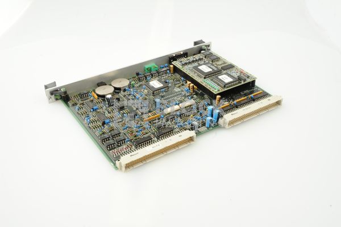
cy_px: 114
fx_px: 426
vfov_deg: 29.8
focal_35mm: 45
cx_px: 170
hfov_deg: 43.6
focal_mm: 45
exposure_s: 1/125
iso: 1600
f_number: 14
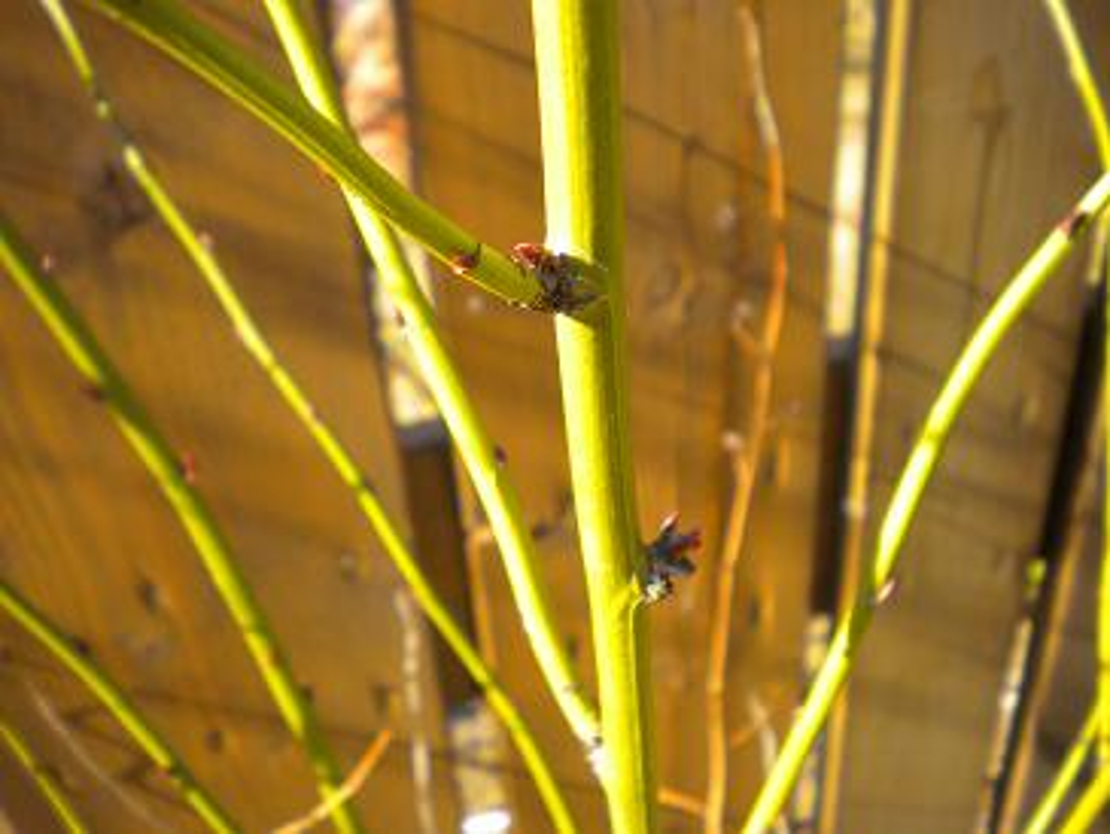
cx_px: 555
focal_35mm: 41
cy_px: 417
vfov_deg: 35.2
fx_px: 1315
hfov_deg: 45.8
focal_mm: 7.4
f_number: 3.5
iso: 164
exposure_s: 1/395
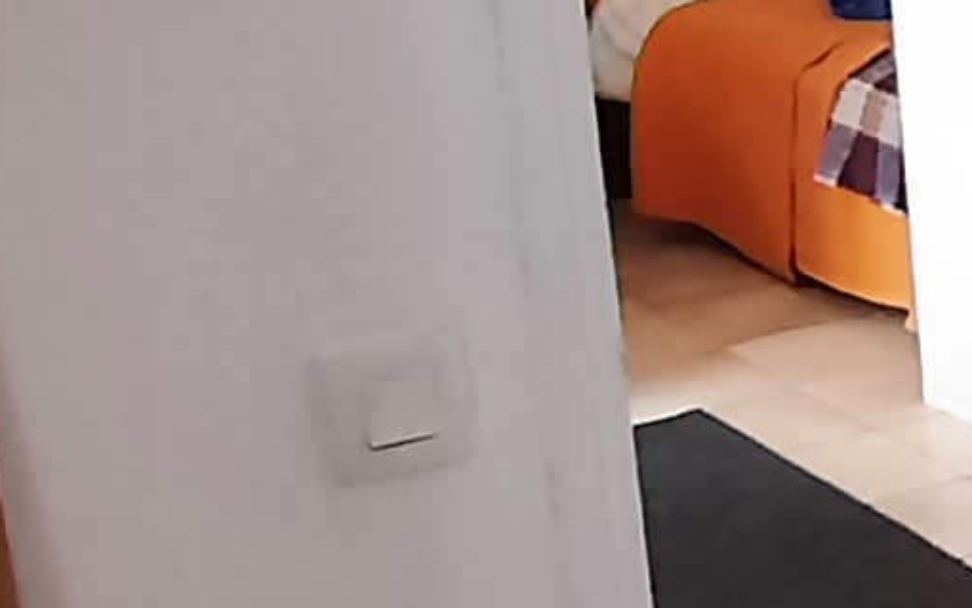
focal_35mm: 108
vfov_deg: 12.1
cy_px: 160
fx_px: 2862
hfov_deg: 16.4
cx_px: 1698
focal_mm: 1.74
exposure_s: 1/25
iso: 200
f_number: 2.2
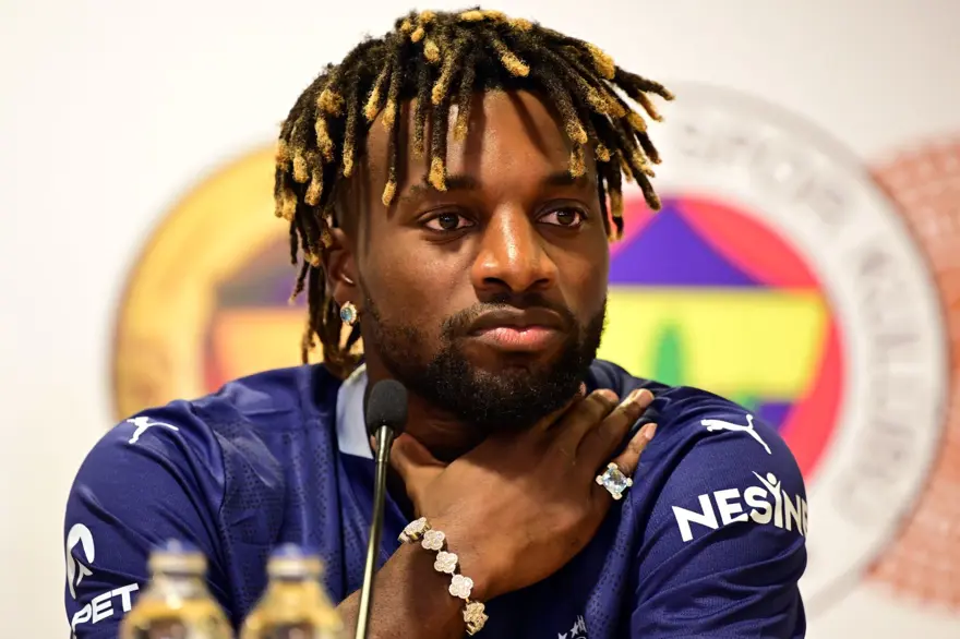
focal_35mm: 300
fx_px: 7997
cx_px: 480
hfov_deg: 6.9
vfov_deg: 4.6
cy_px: 320
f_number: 2.8
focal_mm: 200
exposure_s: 1/80
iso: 2000
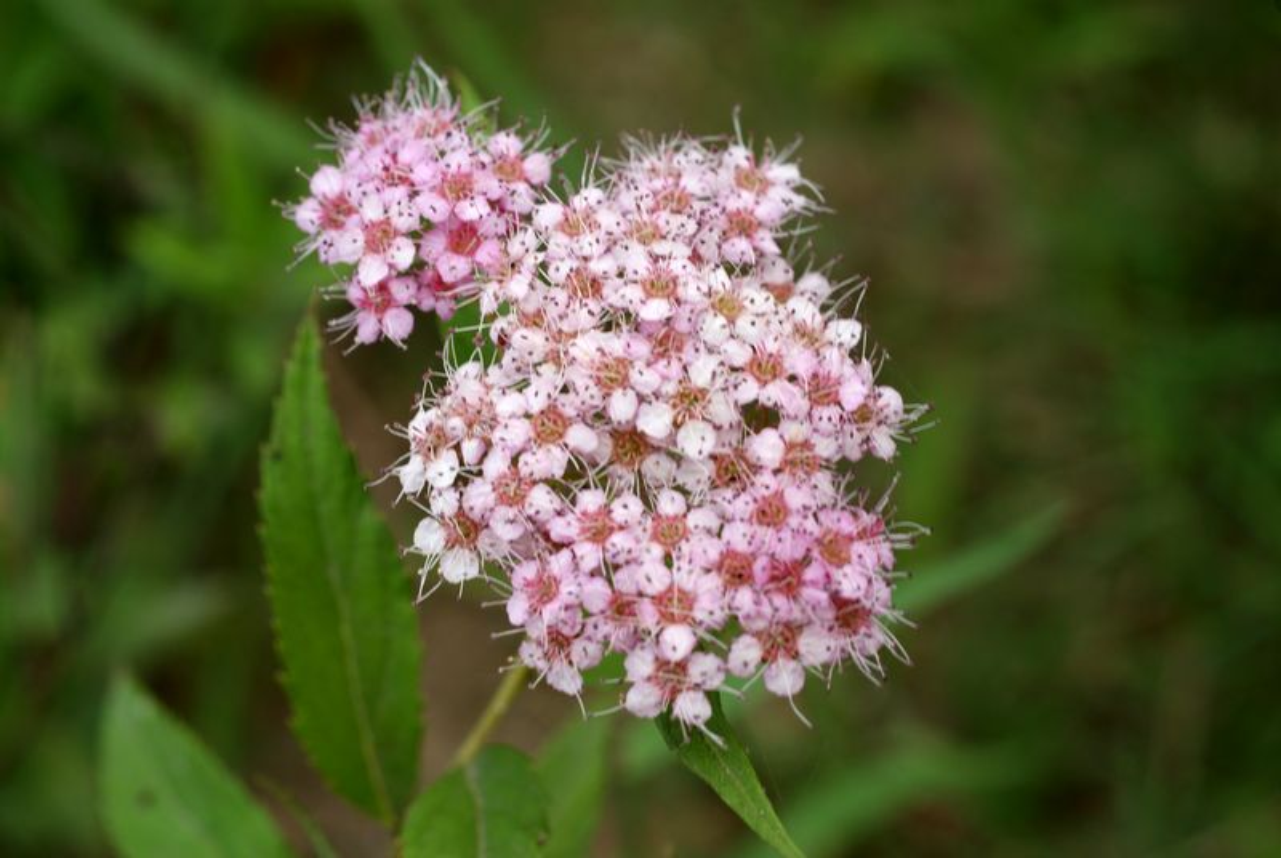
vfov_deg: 18.2
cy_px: 429
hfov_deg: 27.0
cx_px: 640
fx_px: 2673
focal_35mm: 75
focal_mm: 50
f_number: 7.1
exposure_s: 1/80
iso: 100
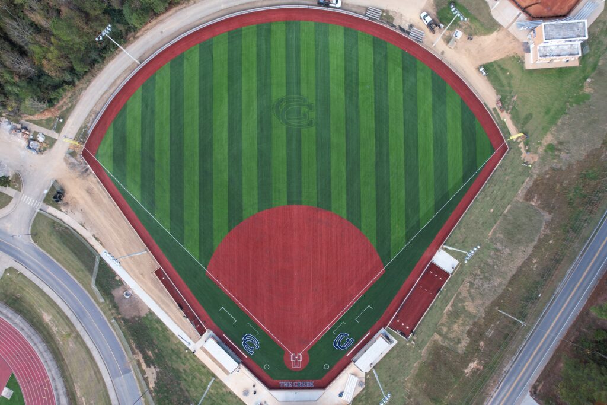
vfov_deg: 57.2
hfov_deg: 78.6
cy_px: 202
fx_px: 371
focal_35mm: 22
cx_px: 304
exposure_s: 1/350
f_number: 2.8
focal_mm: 8.38
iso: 120
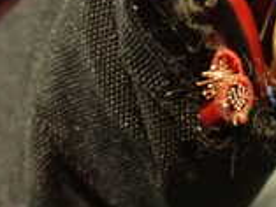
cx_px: 199
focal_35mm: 122
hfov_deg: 16.1
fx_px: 973
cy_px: -25
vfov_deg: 12.0
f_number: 9
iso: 1250
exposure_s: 1/8
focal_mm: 5.79
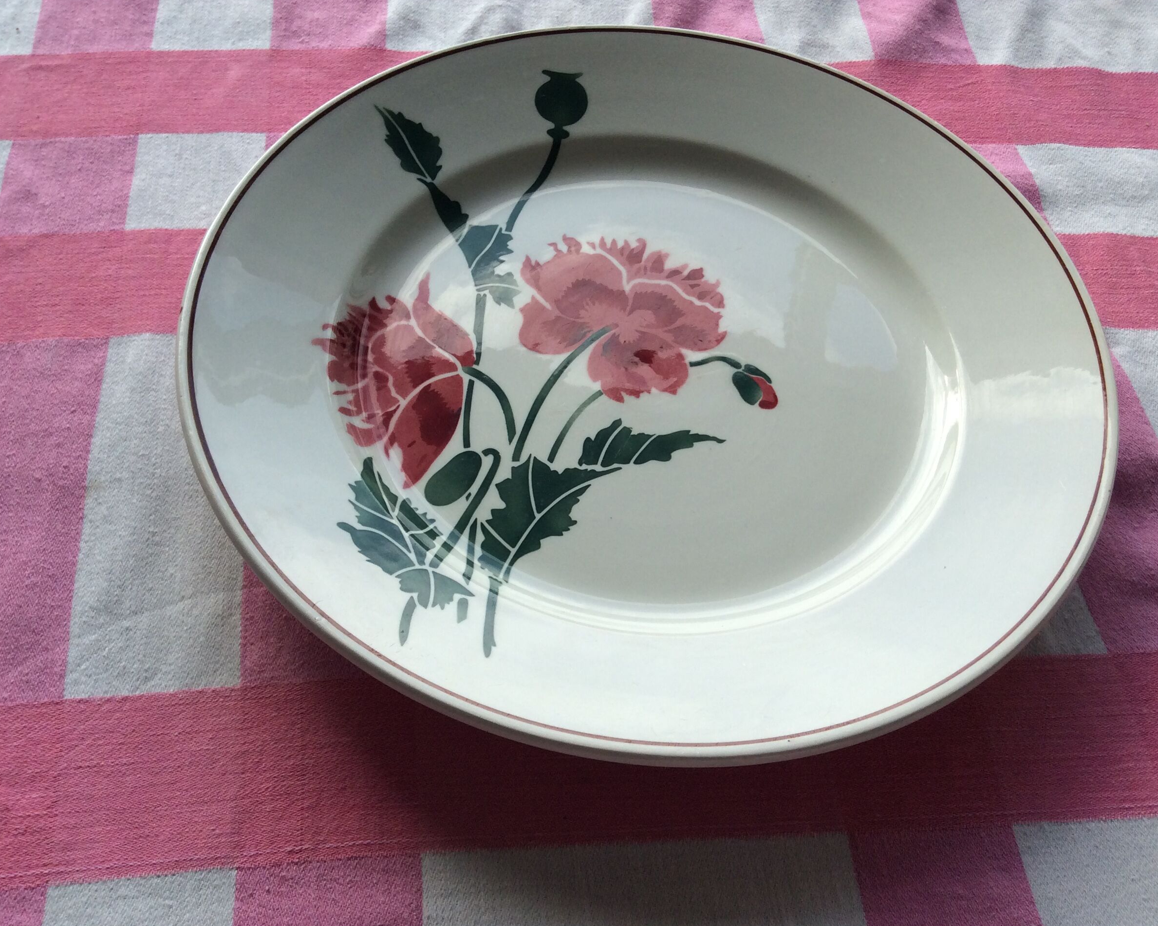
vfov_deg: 43.4
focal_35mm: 34
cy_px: 468
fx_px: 1165
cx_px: 600
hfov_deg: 52.8
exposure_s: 1/338
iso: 32
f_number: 2.4
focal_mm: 3.3
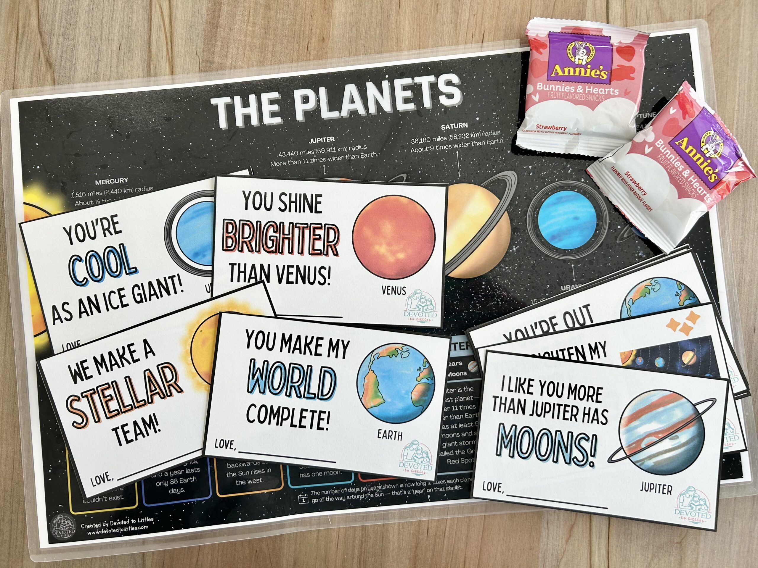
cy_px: 284
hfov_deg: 67.3
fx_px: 569
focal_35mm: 26
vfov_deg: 53.1
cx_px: 379
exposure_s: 1/121
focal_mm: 5.7
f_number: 1.5
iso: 50
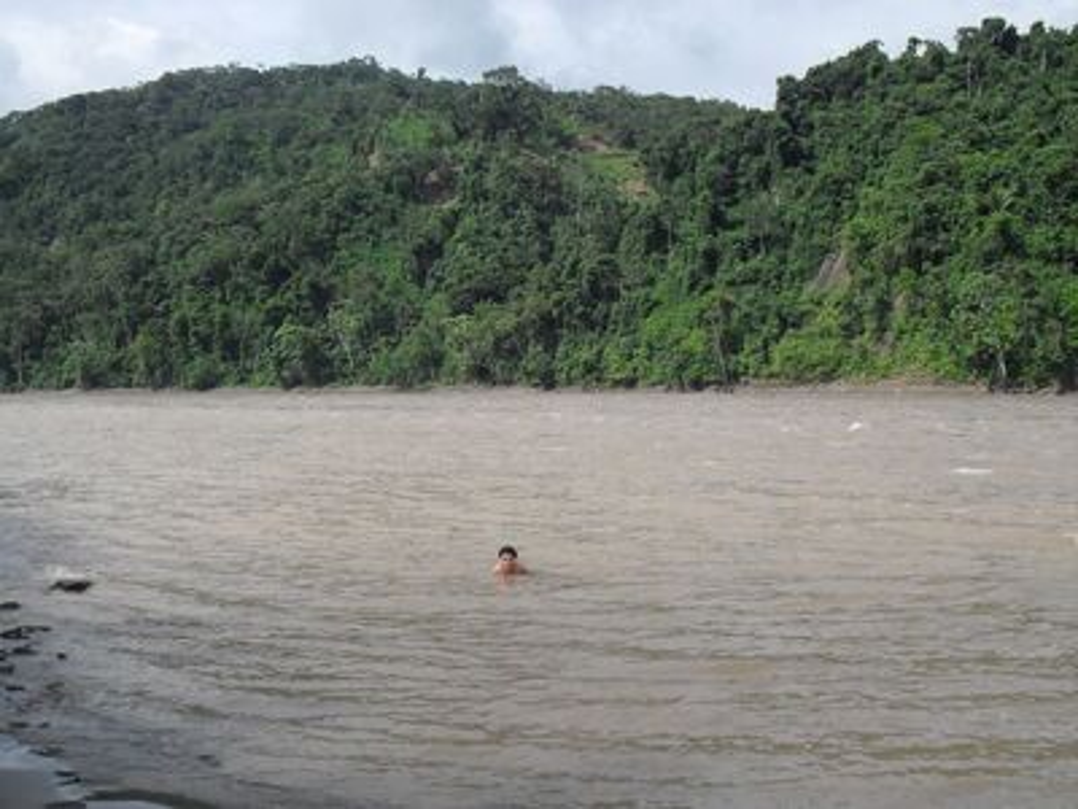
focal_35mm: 38
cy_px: 404
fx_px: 1183
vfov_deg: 37.7
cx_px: 539
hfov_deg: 49.0
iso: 80
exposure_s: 1/250
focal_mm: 6.3
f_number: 8.3
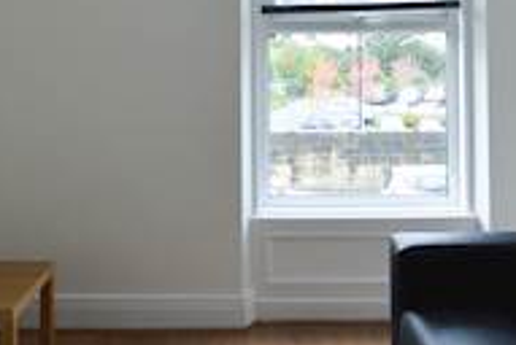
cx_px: 240
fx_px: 675
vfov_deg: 27.2
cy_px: 5
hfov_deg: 41.8
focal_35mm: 47
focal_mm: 10
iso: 400
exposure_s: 1/125
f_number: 5.6
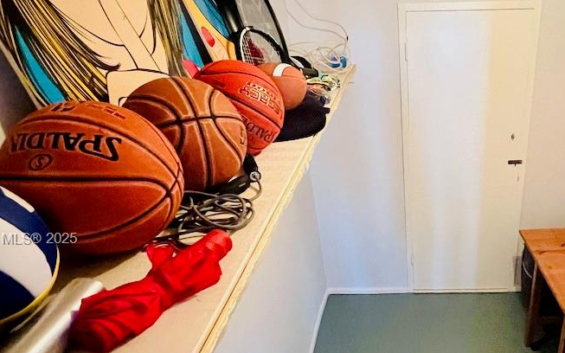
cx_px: 417
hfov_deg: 64.7
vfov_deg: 45.2
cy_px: 241
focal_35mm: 27
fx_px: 416
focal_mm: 1.57
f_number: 1.8
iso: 800
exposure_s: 1/40
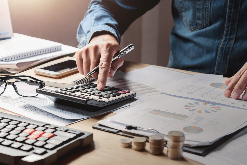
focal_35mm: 90
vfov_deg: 15.2
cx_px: 124
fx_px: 617
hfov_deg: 22.6
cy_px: 82
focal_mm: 60
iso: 400
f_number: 5
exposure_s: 1/125
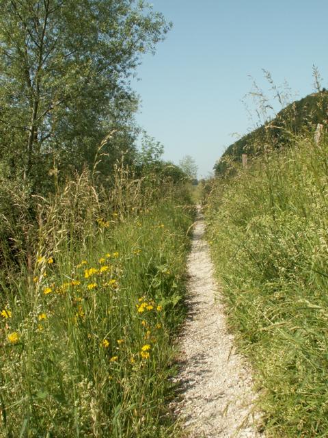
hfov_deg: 40.7
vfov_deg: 52.6
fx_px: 442
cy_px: 219
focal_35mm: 35
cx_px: 164
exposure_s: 1/160
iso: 50
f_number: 6.3
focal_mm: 5.86
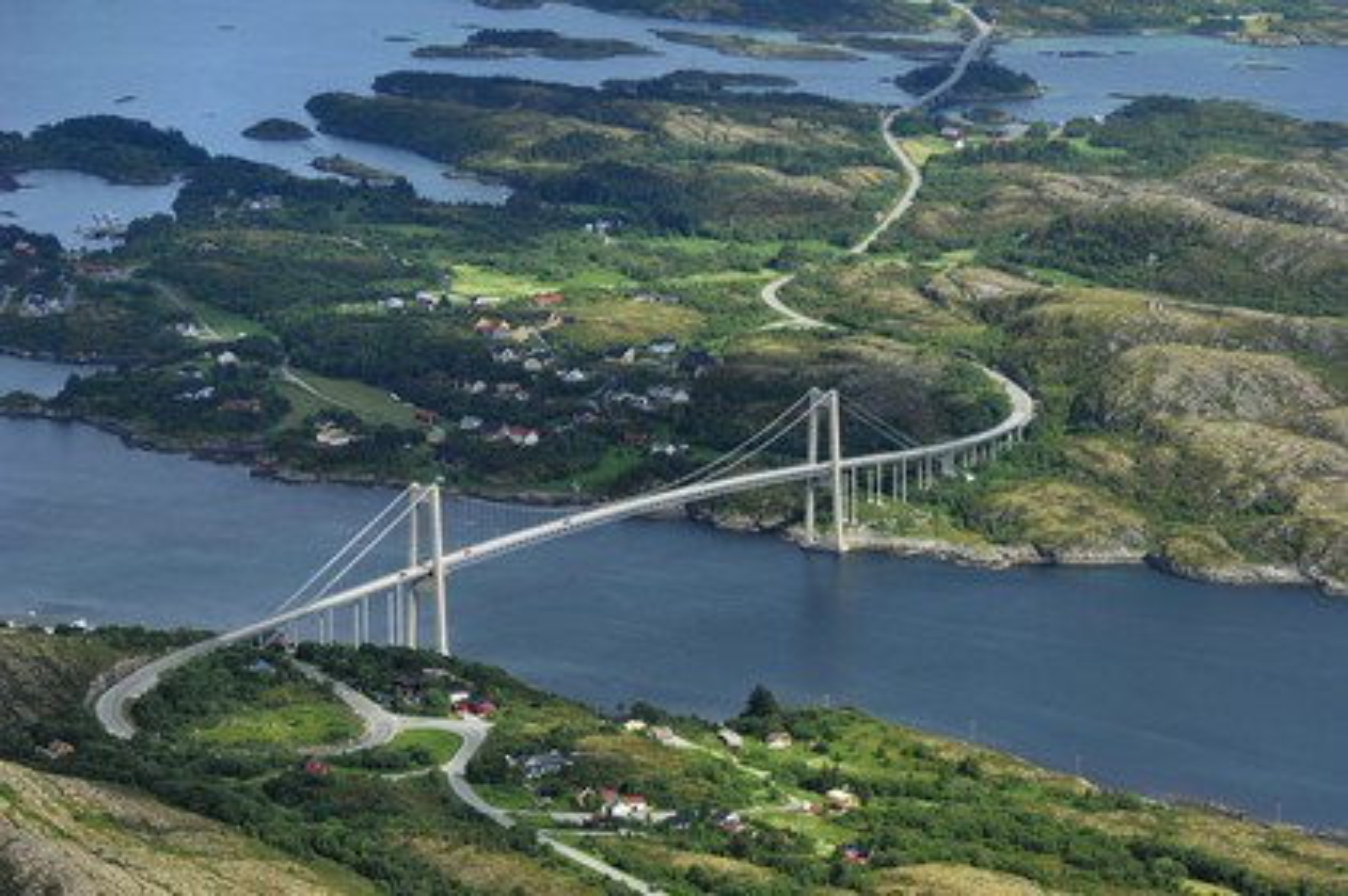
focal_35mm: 153
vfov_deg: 9.0
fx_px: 5724
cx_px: 674
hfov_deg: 13.4
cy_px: 448
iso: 100
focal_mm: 102
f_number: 2.8
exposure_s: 1/2000
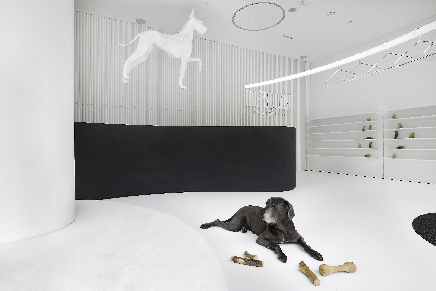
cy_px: 150
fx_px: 230
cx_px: 211
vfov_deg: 64.5
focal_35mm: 19
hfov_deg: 86.9
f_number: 11
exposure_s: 1/4
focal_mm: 12
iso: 200
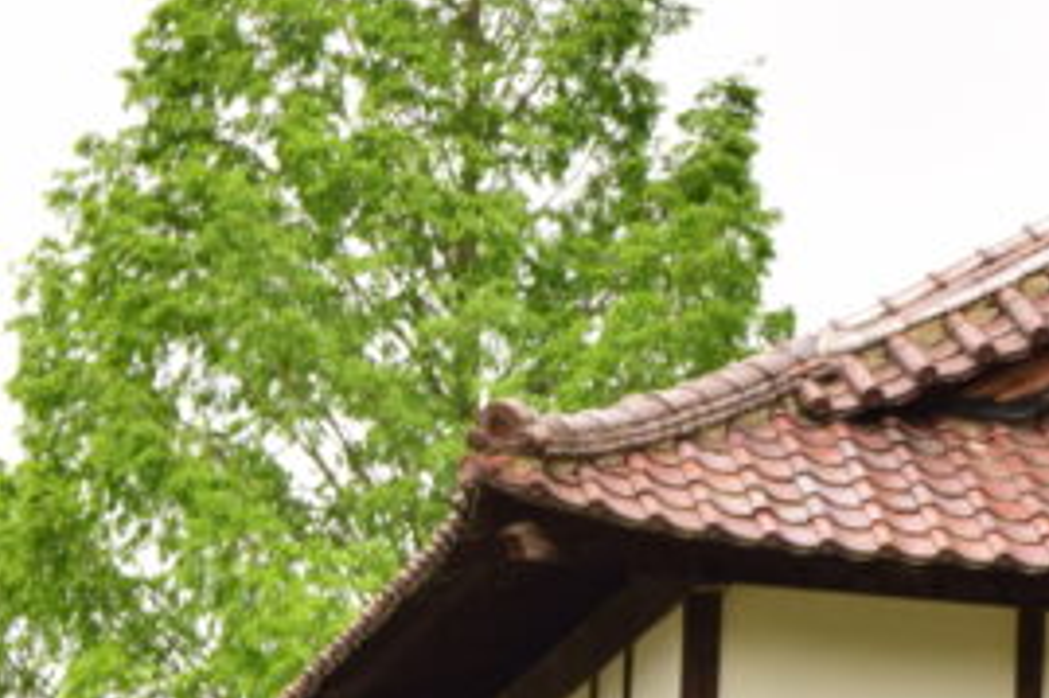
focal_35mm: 257
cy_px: 1320
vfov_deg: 5.3
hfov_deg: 7.7
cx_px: 1993
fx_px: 7481
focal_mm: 45
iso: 100
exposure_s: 1/160
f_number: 6.3
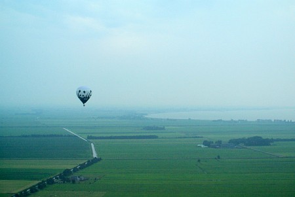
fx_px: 435
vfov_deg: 25.6
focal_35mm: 53
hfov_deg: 37.5
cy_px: 98
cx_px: 148
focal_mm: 35
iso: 1600
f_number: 3.5
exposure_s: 1/250
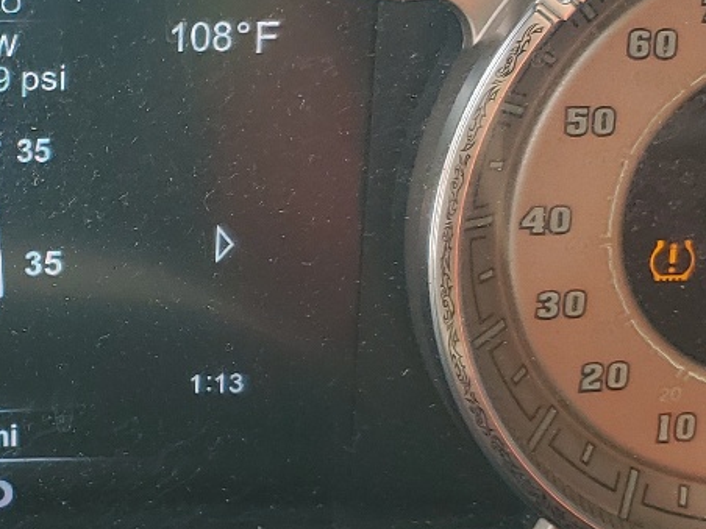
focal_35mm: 92
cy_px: 228
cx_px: -142
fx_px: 1876
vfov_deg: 16.1
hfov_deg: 20.0
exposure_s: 1/137
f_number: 1.5
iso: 50
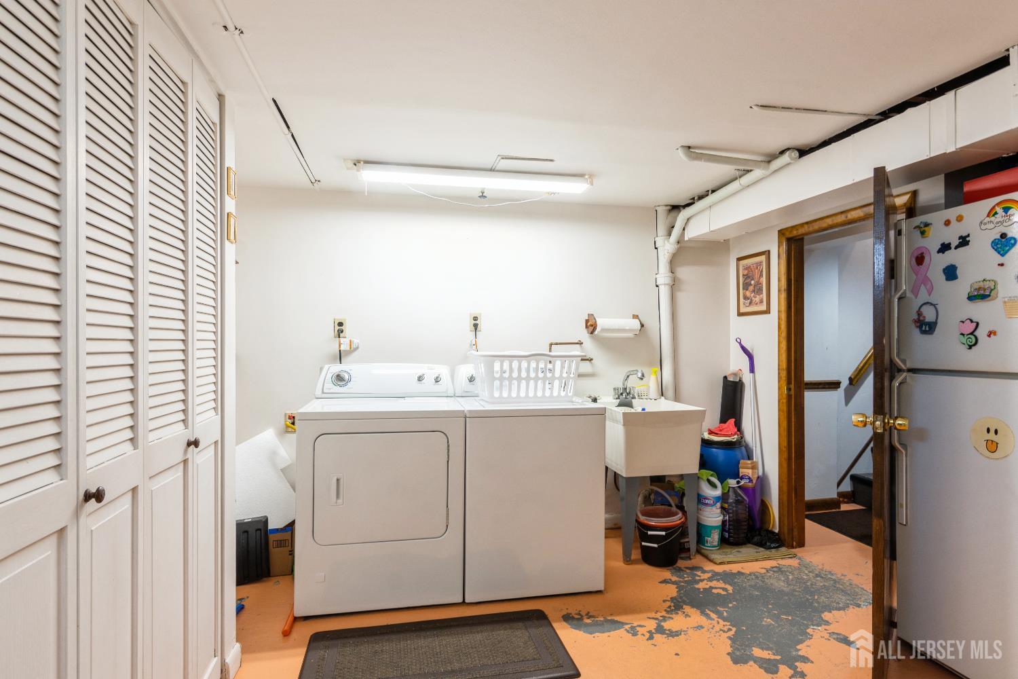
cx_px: 509
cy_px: 340
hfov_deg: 90.0
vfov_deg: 67.4
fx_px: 509
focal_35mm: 18
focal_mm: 12
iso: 100
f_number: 8
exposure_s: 1/3
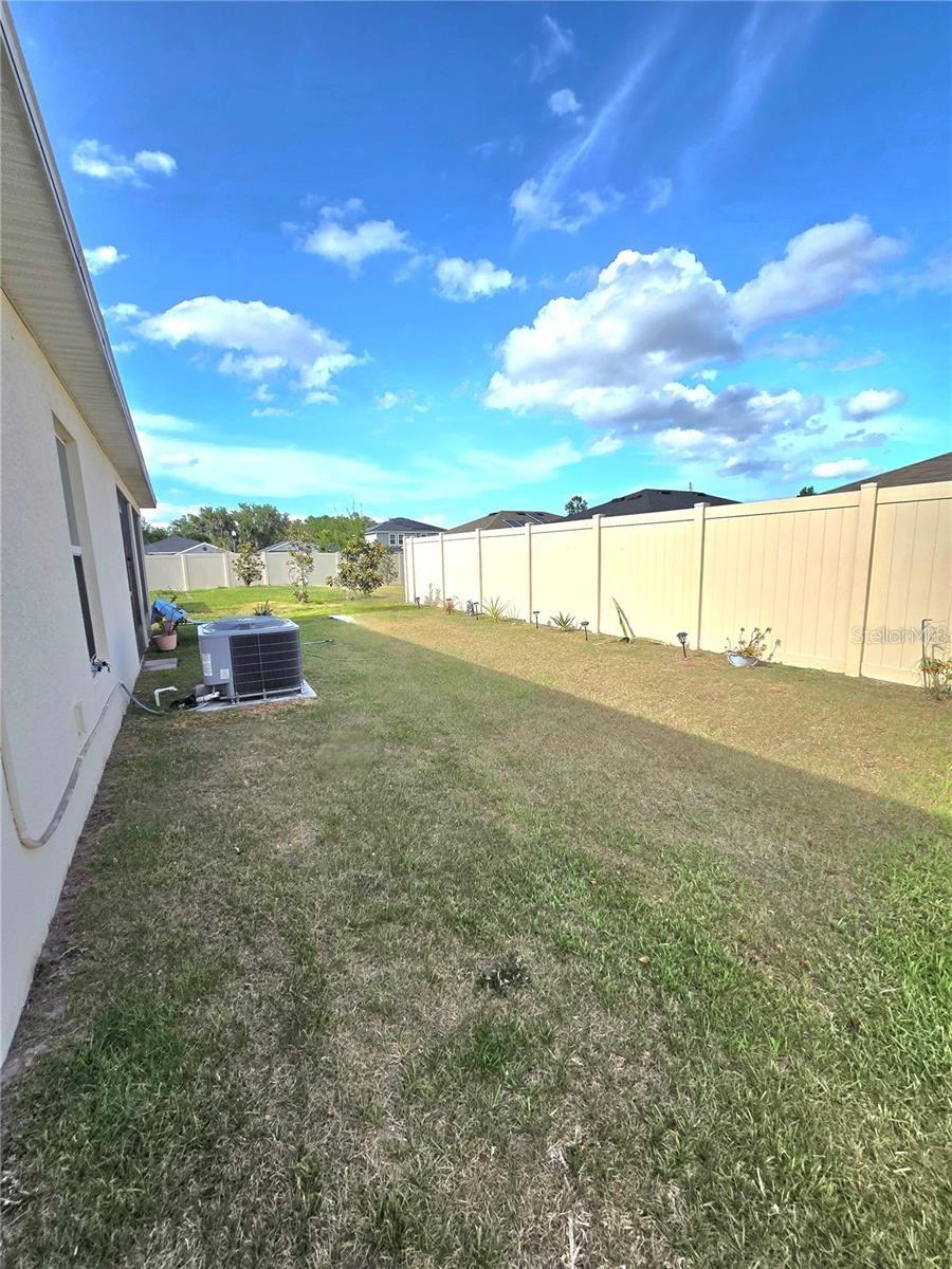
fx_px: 477
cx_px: 476
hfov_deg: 89.9
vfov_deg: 106.2
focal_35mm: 13
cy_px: 634
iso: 50
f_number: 2.2
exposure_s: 1/2000
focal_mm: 2.2
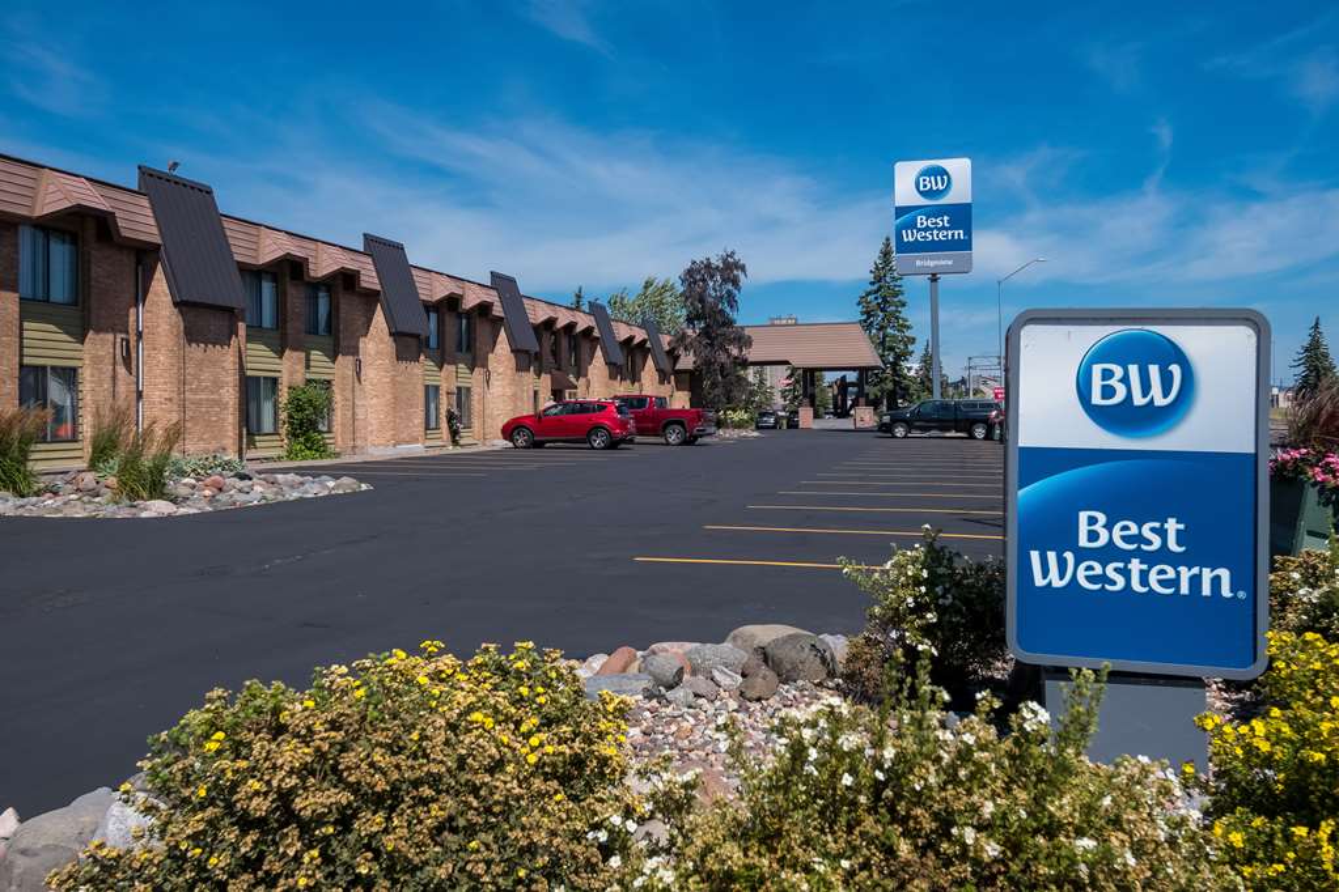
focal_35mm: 30
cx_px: 670
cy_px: 446
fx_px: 1116
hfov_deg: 61.9
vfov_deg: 43.6
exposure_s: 1/2500
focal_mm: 20
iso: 400
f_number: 8
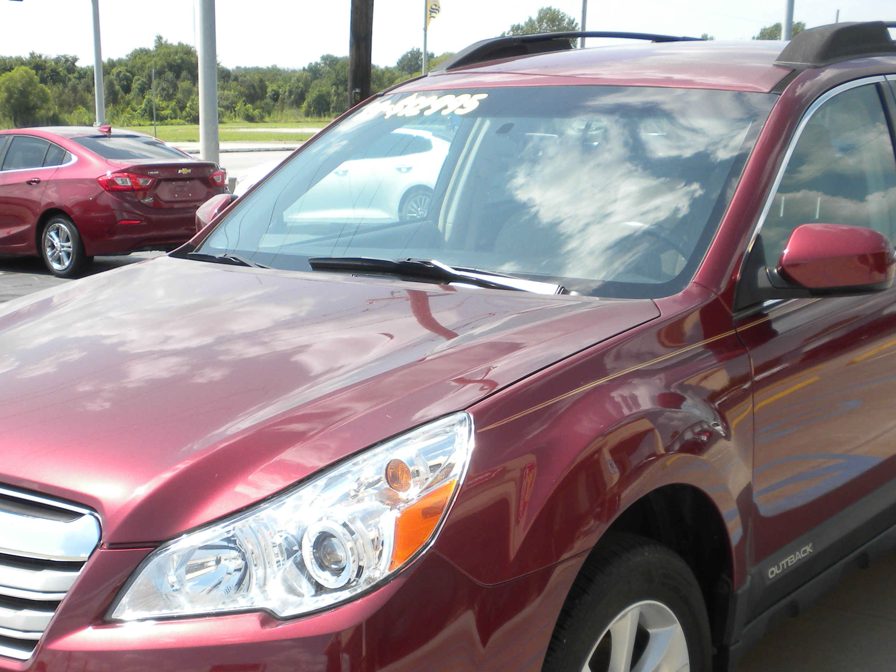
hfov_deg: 32.7
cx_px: 442
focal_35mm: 59
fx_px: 1527
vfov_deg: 24.5
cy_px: 507
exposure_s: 1/463
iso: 64
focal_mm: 6.6
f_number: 3.5
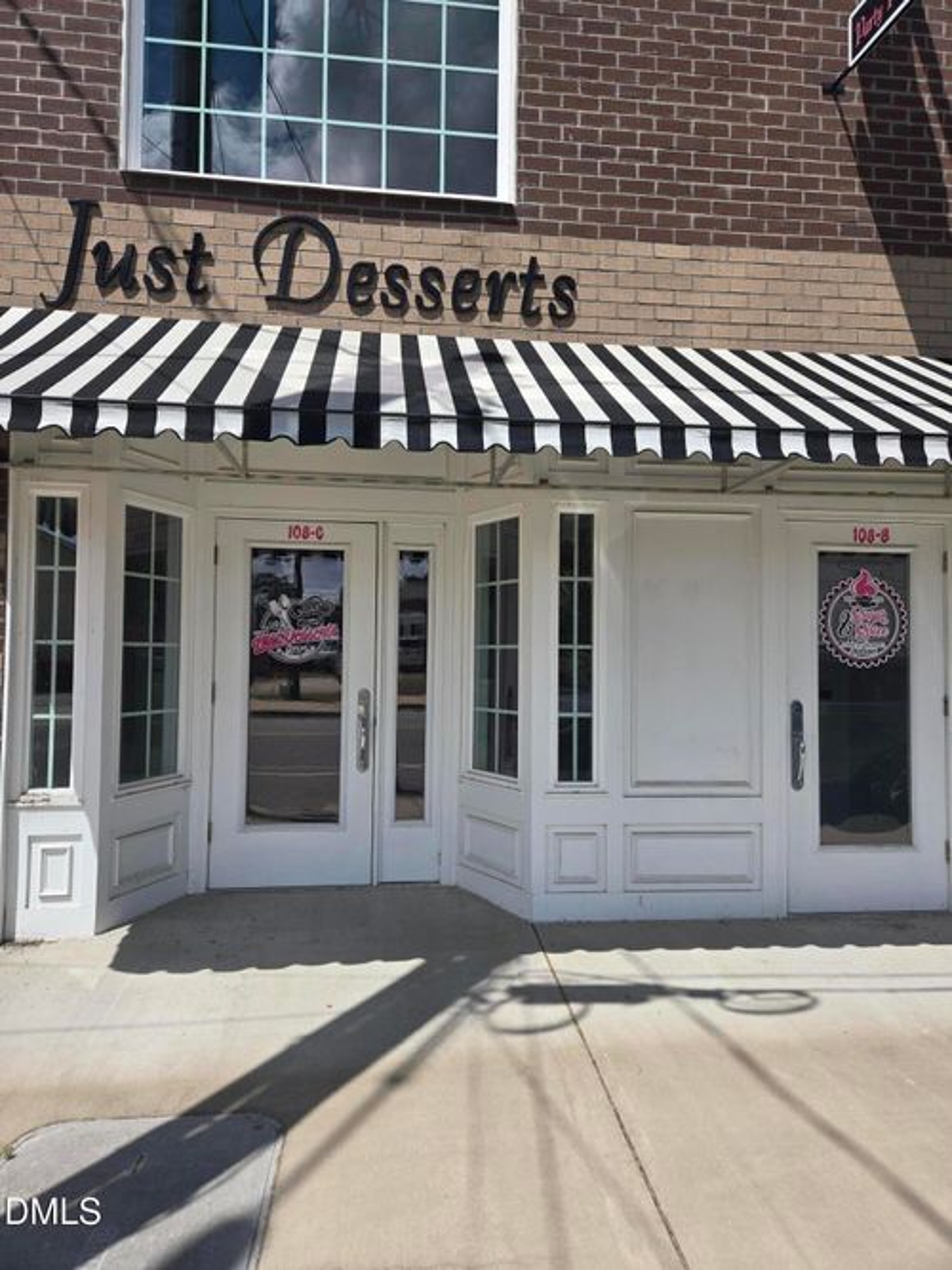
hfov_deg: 58.9
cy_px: 635
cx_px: 476
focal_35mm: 23
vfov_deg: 73.9
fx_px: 844
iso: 25
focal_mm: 5.4
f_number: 1.8
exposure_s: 1/2723
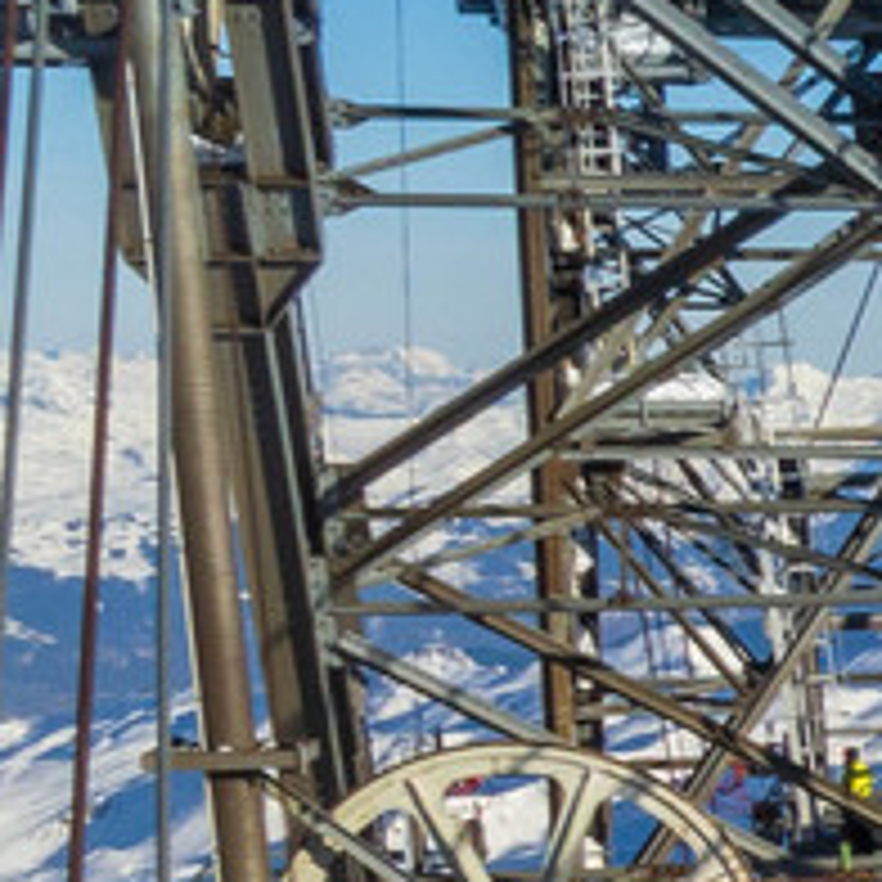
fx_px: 4987
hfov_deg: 7.4
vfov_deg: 9.9
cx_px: 3478
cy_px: 1192
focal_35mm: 173
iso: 200
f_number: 11
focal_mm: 12.3
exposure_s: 1/320
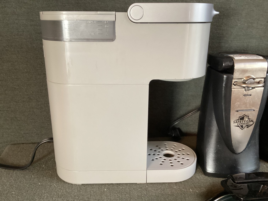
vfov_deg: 45.4
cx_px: 134
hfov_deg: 58.3
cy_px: 100
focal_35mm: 31
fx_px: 240
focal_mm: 3.3
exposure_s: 1/60
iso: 250
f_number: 2.4
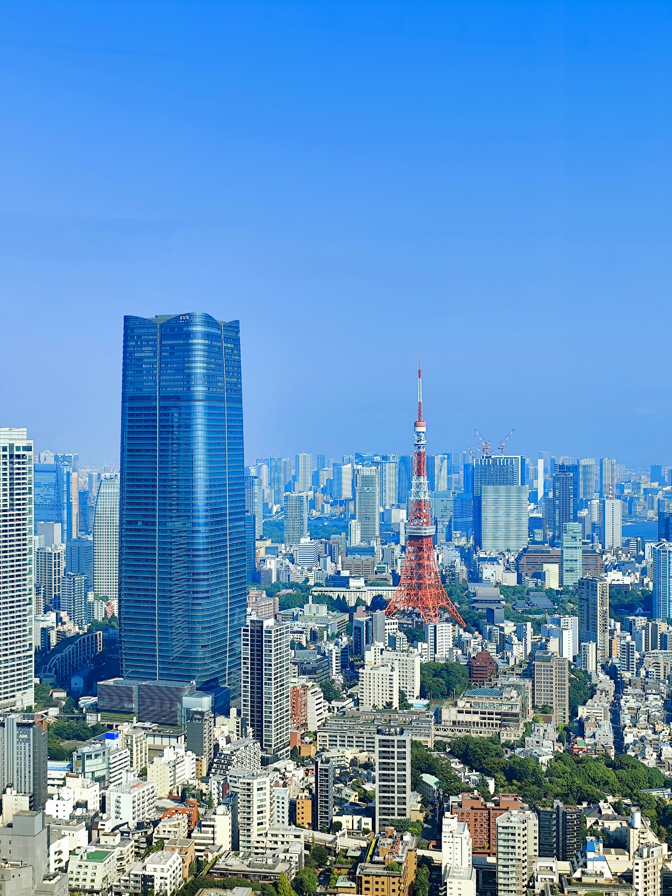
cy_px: 448
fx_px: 1191
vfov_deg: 41.2
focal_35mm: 46
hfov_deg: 31.5
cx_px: 336
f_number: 1.65
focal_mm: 6.19
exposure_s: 1/720
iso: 50
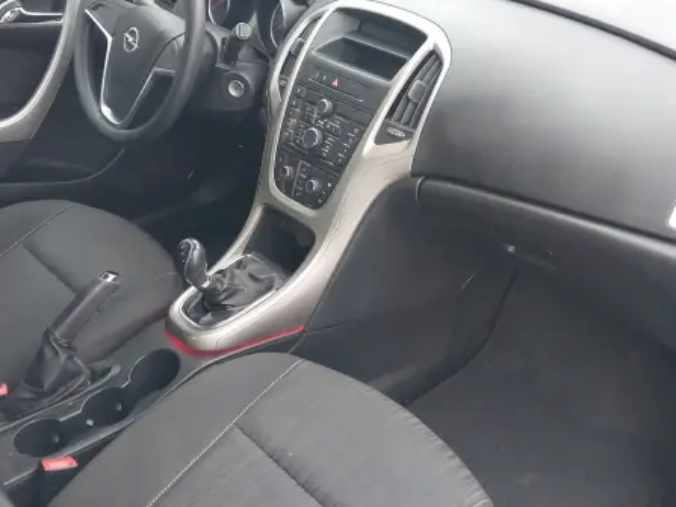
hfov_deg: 43.9
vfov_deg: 33.4
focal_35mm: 43
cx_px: 352
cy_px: 318
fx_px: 840
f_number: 1.8
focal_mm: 4.6
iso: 250
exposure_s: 1/50
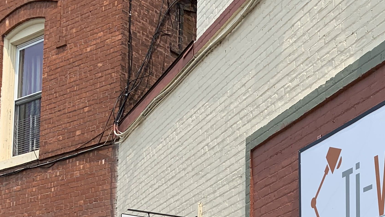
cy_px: 335
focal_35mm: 68
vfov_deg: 16.1
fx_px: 694
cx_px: 401
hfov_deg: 28.7
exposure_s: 1/1953
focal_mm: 4.25
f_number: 1.8
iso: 25
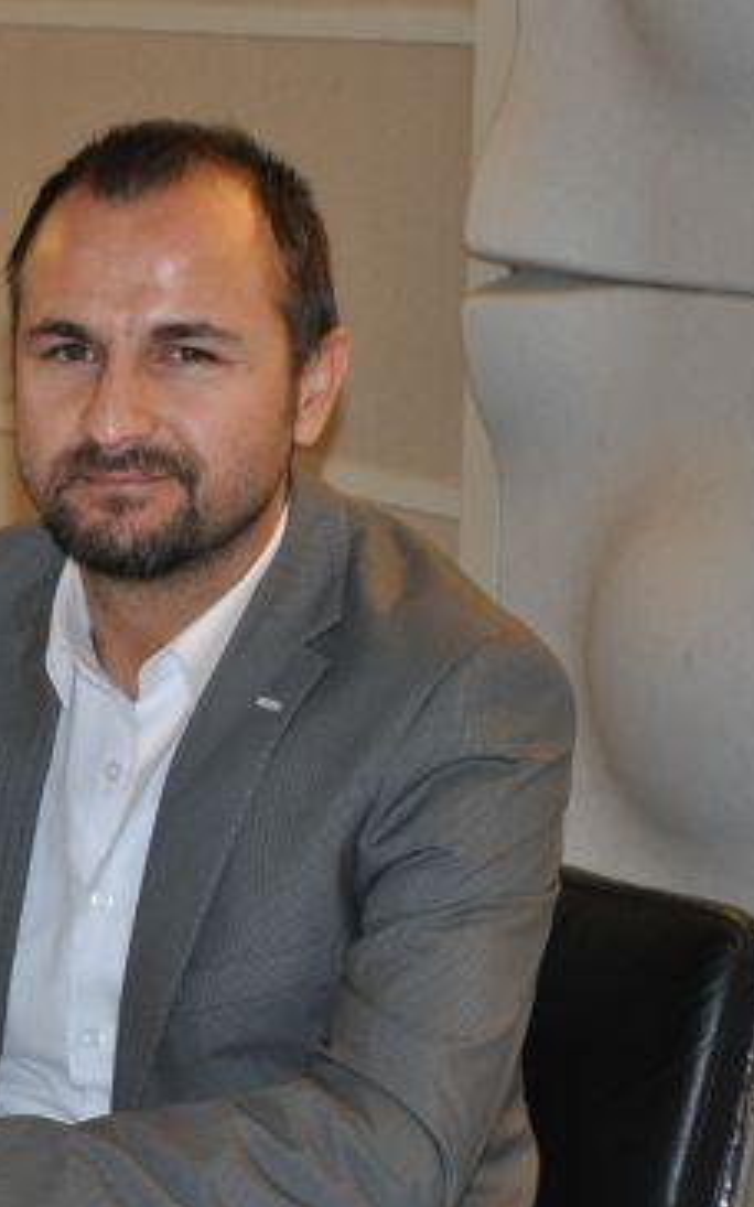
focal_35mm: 136
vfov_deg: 15.4
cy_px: 658
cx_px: -265
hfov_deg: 9.4
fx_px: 4473
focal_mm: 50
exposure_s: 1/60
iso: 800
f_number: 5.6
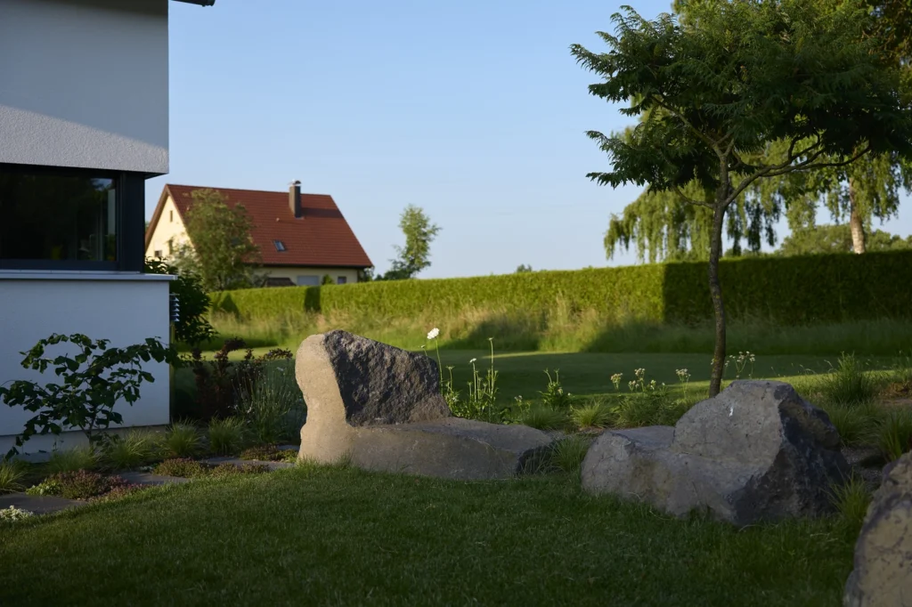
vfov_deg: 31.9
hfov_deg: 46.4
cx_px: 456
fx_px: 1064
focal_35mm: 42
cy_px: 304
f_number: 3.2
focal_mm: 42
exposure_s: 1/500
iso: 100
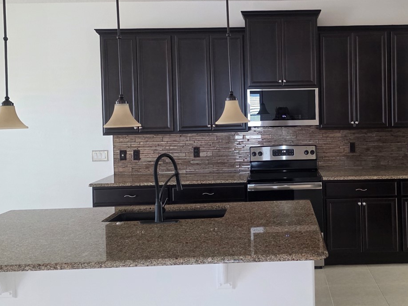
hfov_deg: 45.6
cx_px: 291
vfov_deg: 35.8
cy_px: 120
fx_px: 471
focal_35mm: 40
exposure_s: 1/120
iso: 640
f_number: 1.7
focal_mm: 6.3
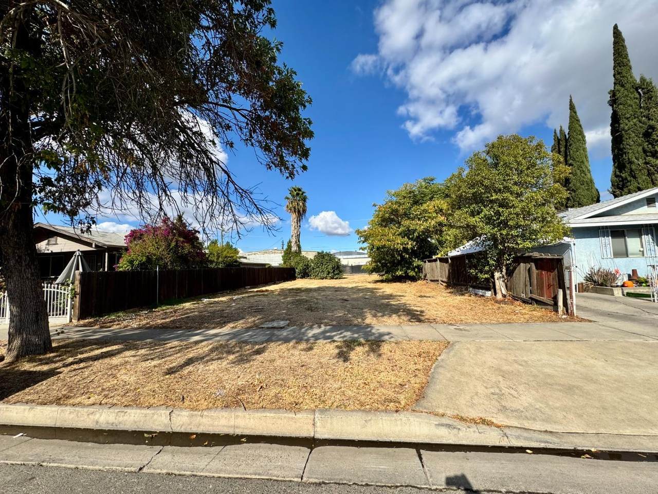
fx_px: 266
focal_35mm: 14
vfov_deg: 85.7
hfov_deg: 102.1
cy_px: 247
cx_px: 329
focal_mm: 2.22
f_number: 2.2
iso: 50
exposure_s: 1/2342
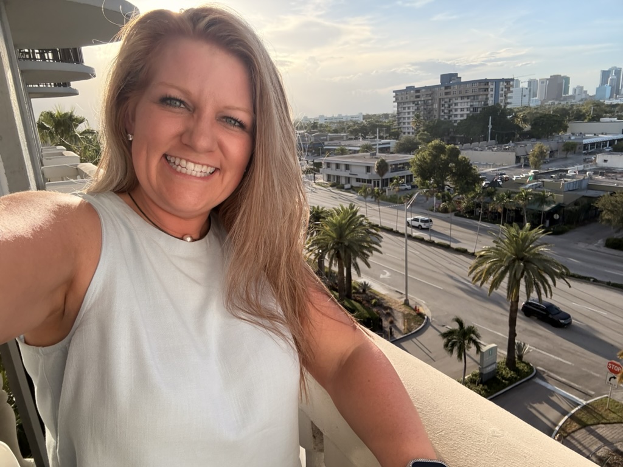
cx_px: 312
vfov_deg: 58.9
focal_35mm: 23
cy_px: 234
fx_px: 414
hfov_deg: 73.9
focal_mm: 2.69
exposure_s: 1/761
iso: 40
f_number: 1.9
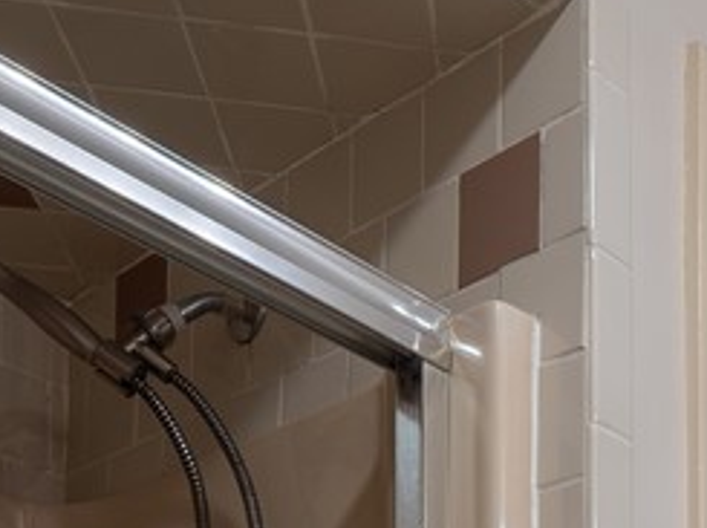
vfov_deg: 16.7
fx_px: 1366
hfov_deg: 25.3
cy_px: 1047
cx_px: 900
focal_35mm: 67
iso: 200
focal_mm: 8
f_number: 8
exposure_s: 1/25
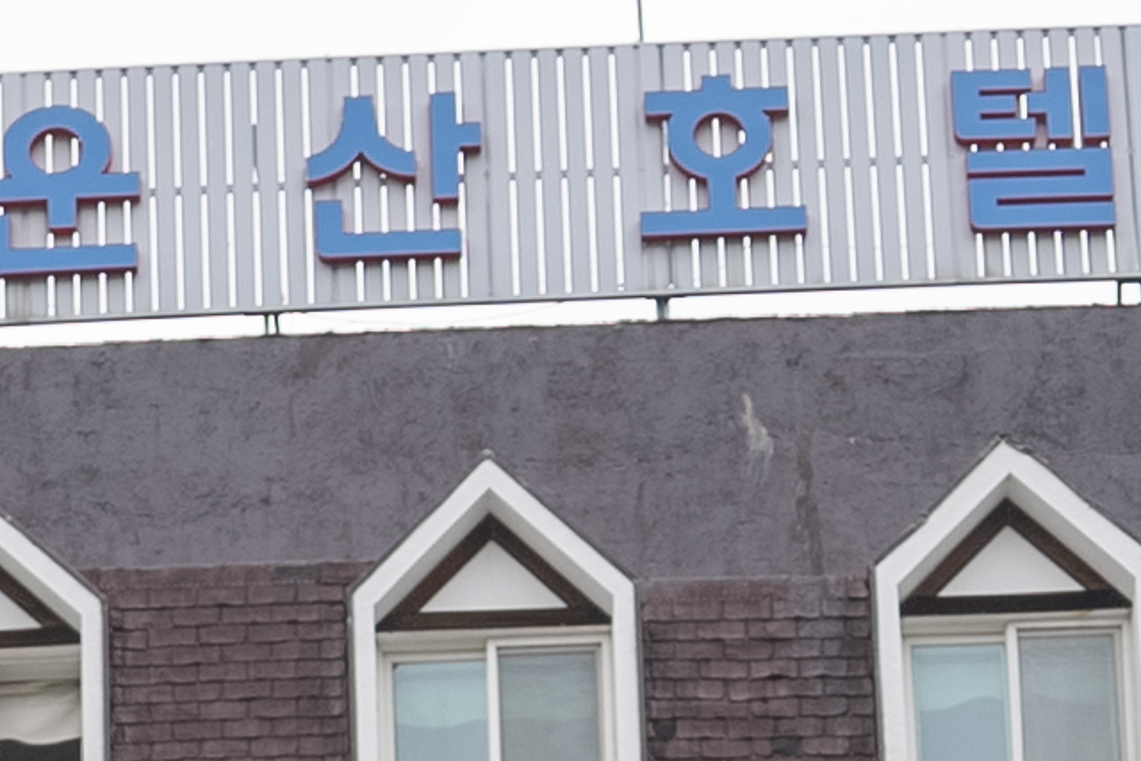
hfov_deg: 12.9
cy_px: 2490
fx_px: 5040
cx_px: 510
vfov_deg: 7.4
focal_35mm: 159
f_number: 2.8
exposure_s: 1/200
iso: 100
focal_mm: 24
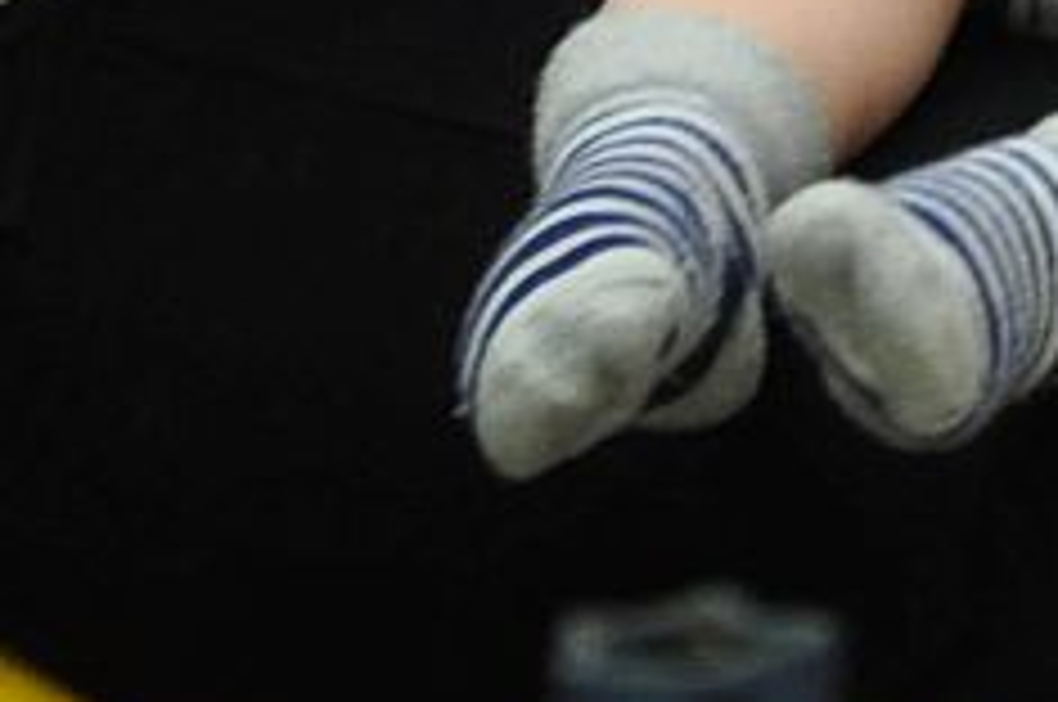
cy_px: -1656
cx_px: 3115
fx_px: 20925
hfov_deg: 2.9
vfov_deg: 1.9
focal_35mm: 713
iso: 1000
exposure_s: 1/50
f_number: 5.3
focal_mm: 62
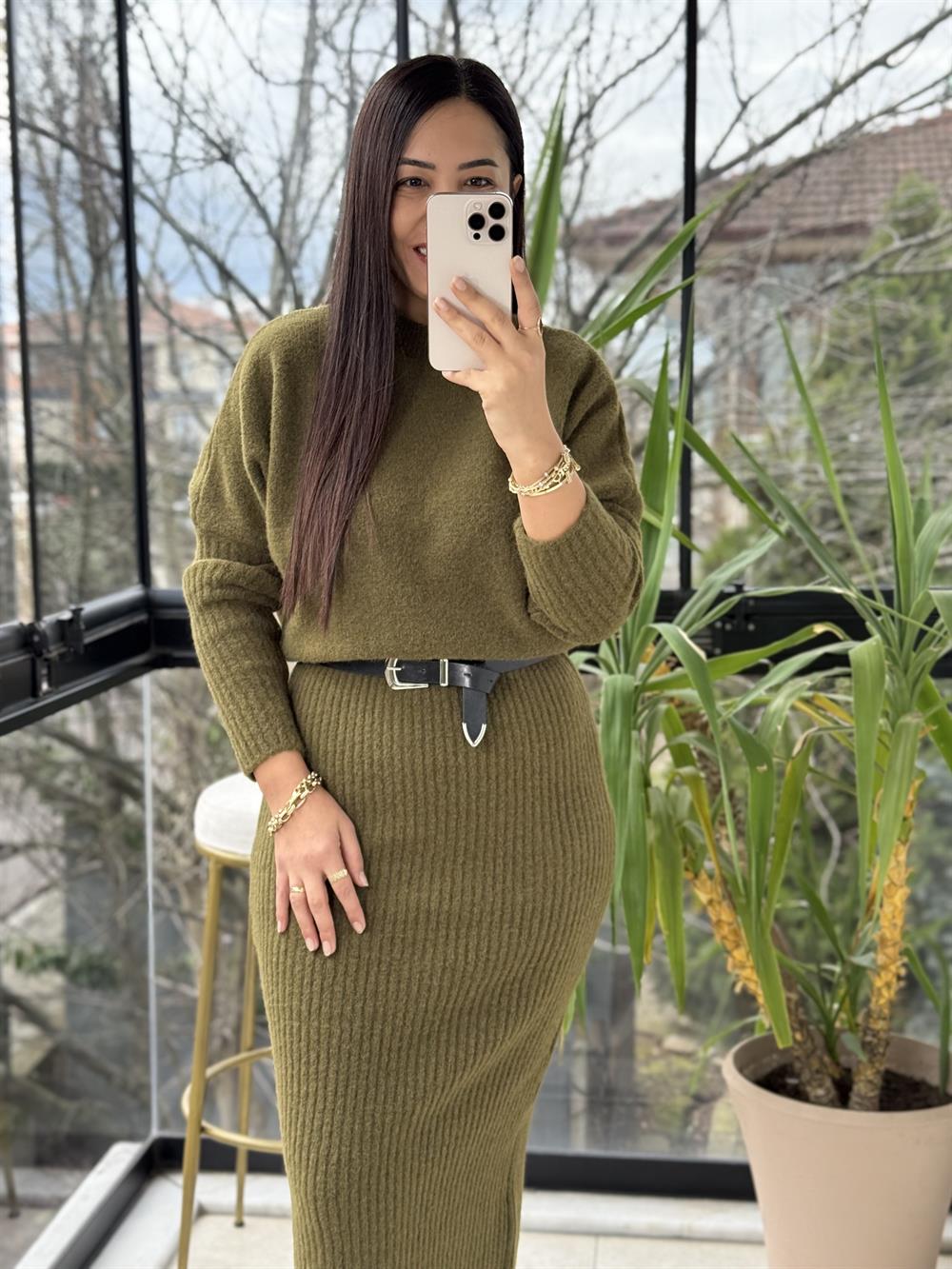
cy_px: 634
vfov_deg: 39.7
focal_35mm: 48
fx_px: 1760
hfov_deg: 30.3
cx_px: 476
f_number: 1.78
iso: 100
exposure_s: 1/340
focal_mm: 6.76
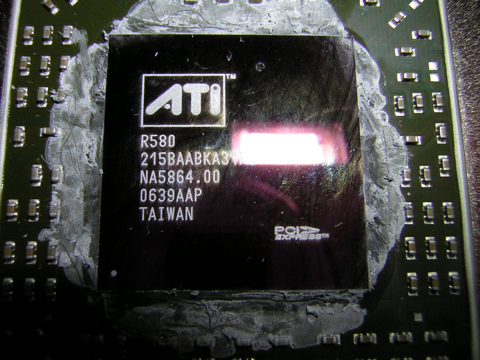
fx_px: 499
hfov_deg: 51.4
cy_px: 180
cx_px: 240
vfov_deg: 39.7
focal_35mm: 36
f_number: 5.2
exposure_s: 1/60.1
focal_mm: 4.7
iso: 50
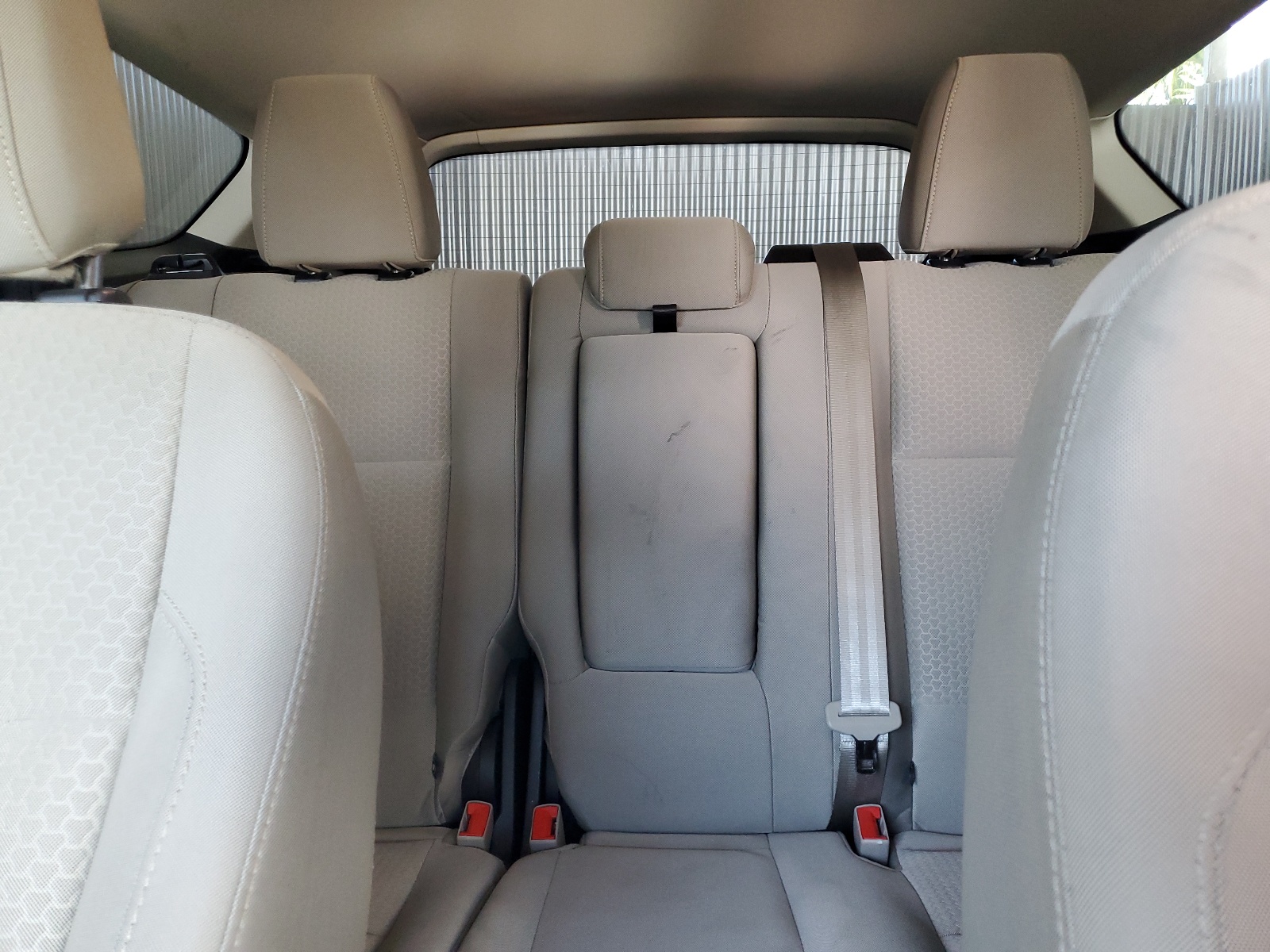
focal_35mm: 26
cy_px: 476
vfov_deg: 53.1
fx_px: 954
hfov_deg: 67.3
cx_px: 635
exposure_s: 1/60.2
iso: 187
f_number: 1.5
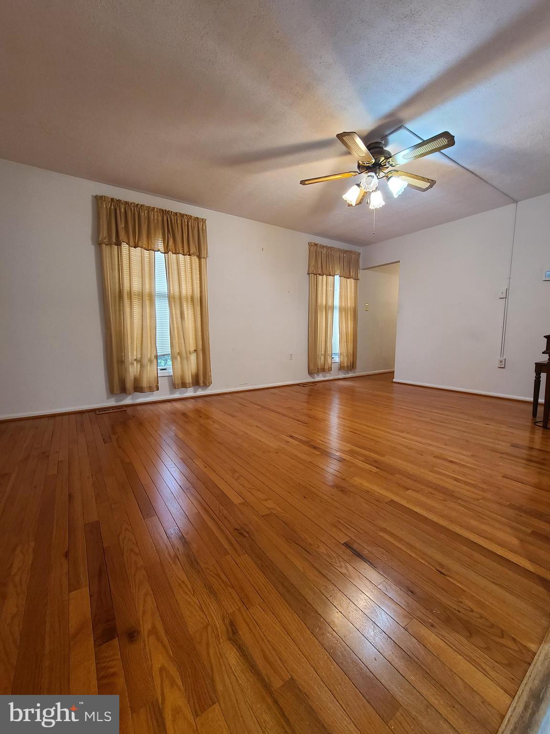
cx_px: 275
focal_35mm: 13
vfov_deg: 106.2
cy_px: 367
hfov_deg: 89.9
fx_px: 275
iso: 320
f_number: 2.2
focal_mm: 2.2
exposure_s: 1/40
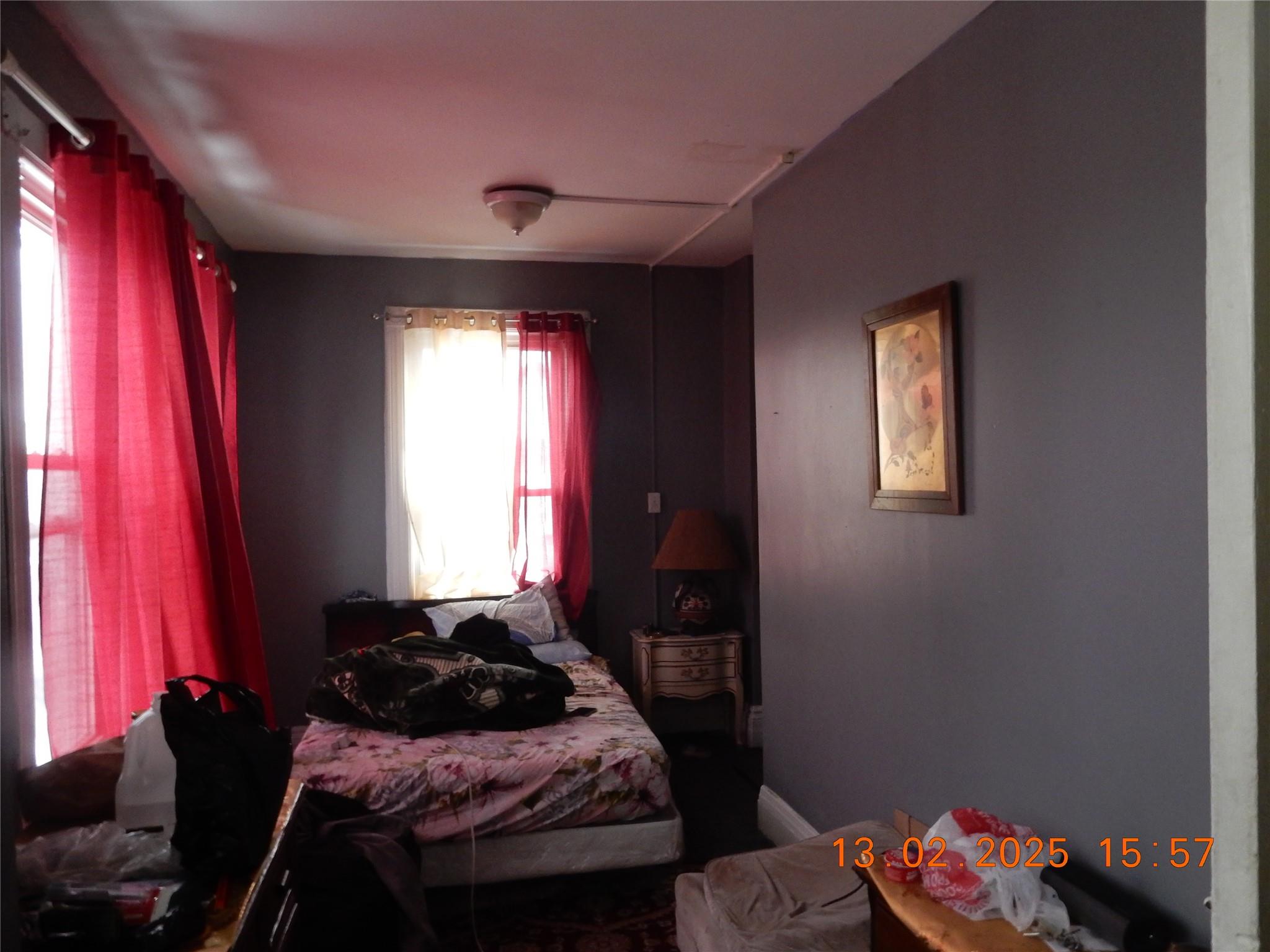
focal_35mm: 25
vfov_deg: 54.9
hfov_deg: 69.4
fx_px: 917
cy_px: 476
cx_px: 635
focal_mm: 4.5
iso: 400
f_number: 3.7
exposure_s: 1/20
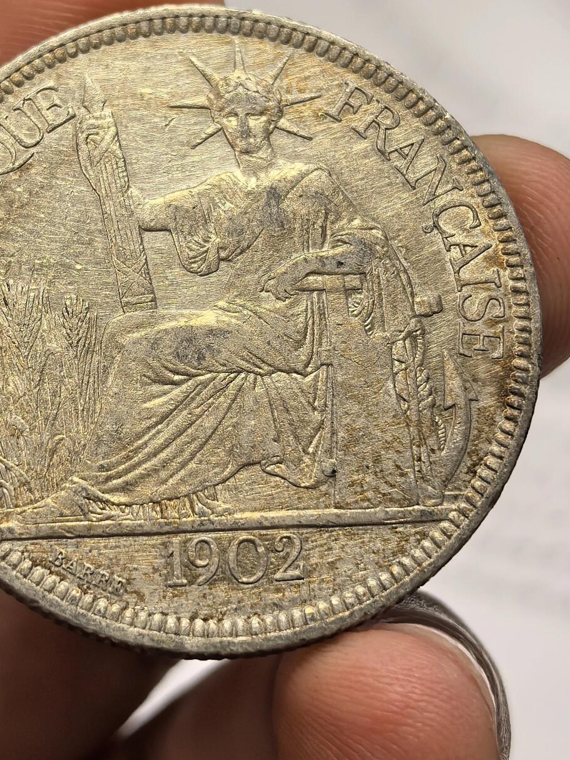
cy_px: 324
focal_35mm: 80
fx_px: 1757
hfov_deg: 18.4
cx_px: 213
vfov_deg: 24.4
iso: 250
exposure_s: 1/100
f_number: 2
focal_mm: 6.98
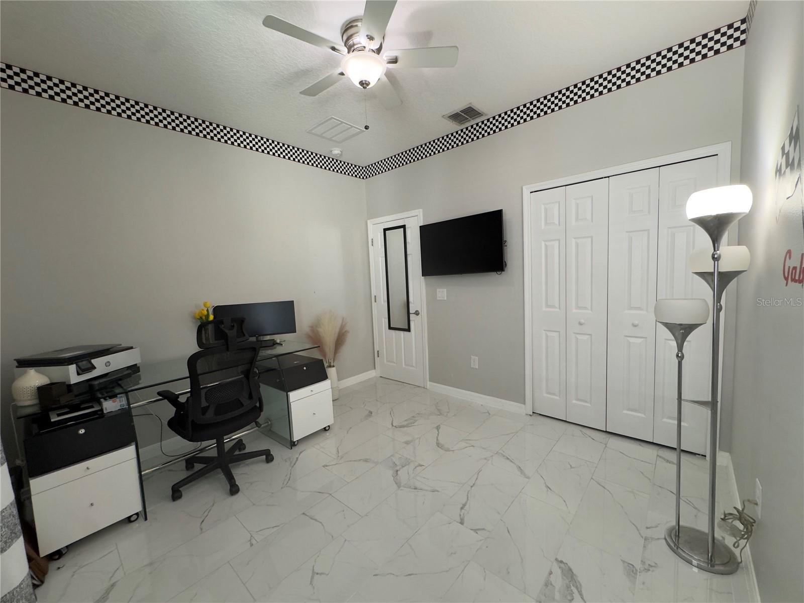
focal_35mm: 14
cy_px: 302
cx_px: 402
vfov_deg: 85.7
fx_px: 325
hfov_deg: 102.1
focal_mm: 2.22
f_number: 2.2
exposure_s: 1/60
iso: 250
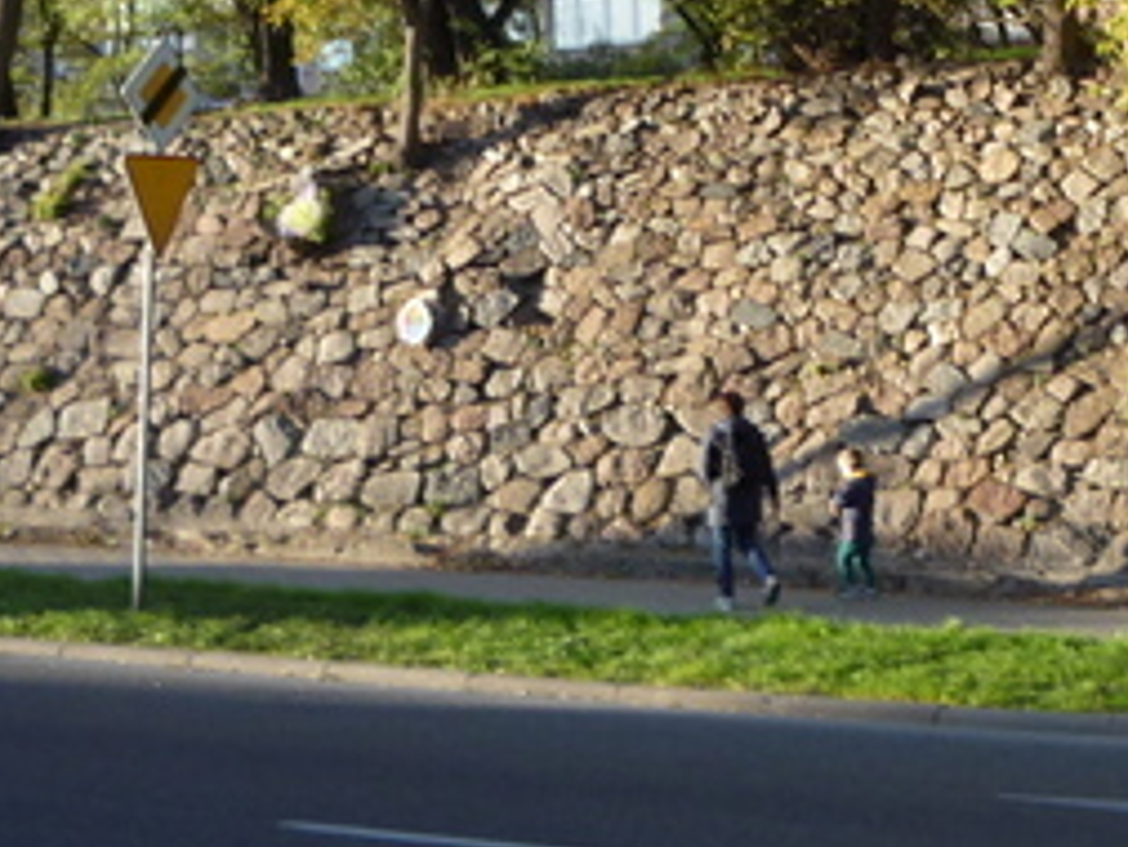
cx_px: 963
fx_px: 2641
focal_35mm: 81
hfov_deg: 23.6
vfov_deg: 17.4
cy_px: -178
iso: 100
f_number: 4
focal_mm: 5.2
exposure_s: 1/125
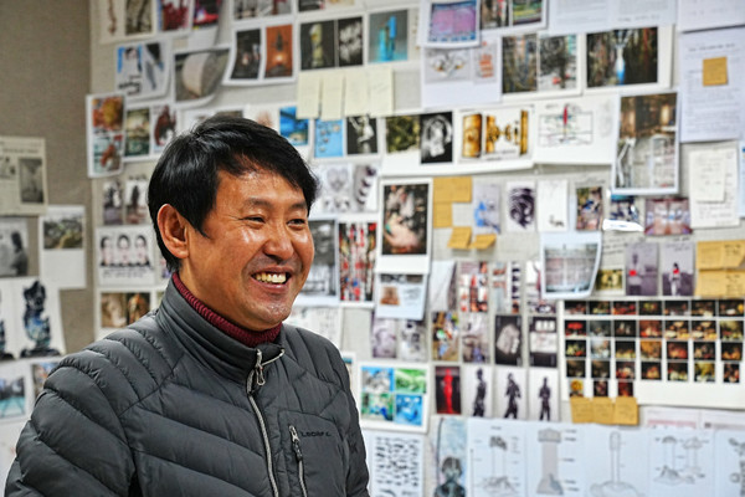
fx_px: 1697
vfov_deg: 16.7
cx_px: 372
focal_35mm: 82
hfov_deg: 24.8
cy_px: 248
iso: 2500
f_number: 8
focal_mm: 82
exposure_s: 1/160
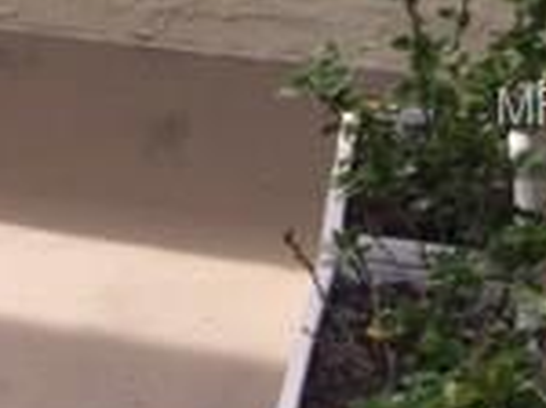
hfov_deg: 14.1
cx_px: -448
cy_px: 109
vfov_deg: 11.9
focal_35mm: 124
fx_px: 1953
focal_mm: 4.15
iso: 32
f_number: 2.2
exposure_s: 1/662
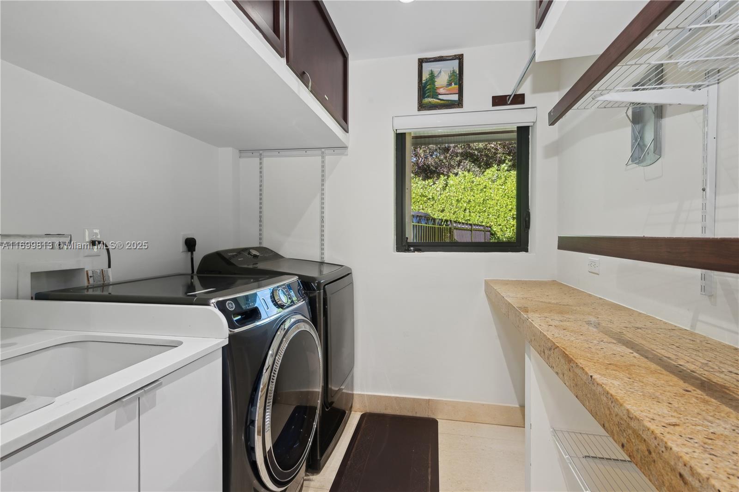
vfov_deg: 70.4
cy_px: 246
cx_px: 370
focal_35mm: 17
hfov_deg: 93.3
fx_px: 349
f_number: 8
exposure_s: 1/8
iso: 200
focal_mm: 17
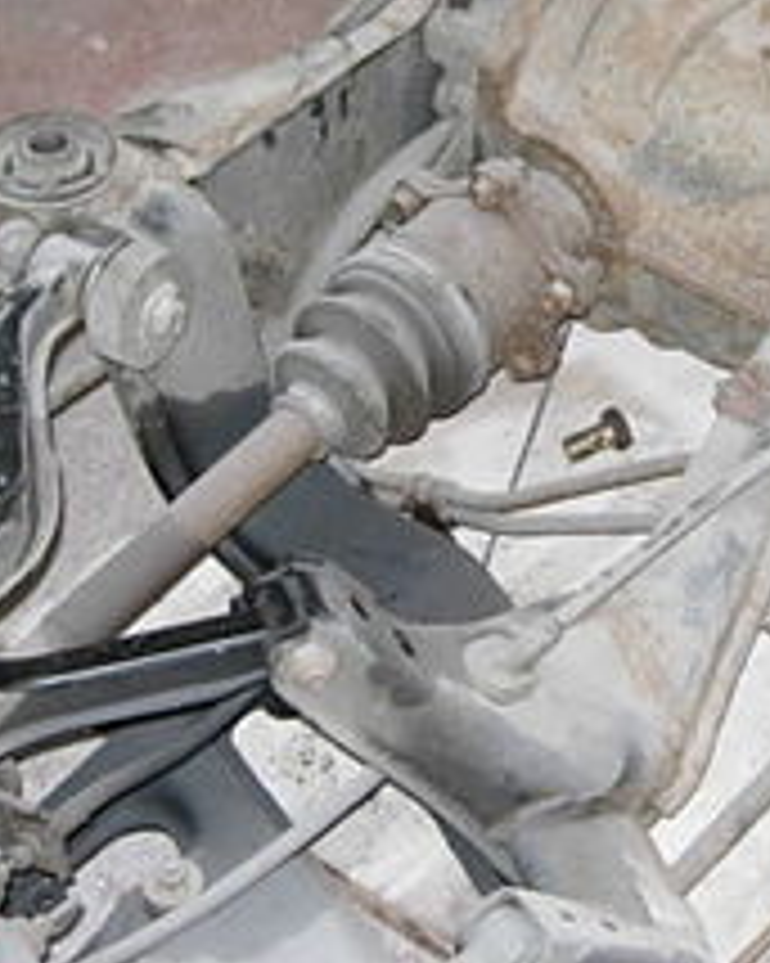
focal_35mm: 111
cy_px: 392
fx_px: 3164
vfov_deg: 17.3
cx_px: 612
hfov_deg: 13.8
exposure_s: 1/32
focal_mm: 7.8
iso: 79
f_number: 2.8
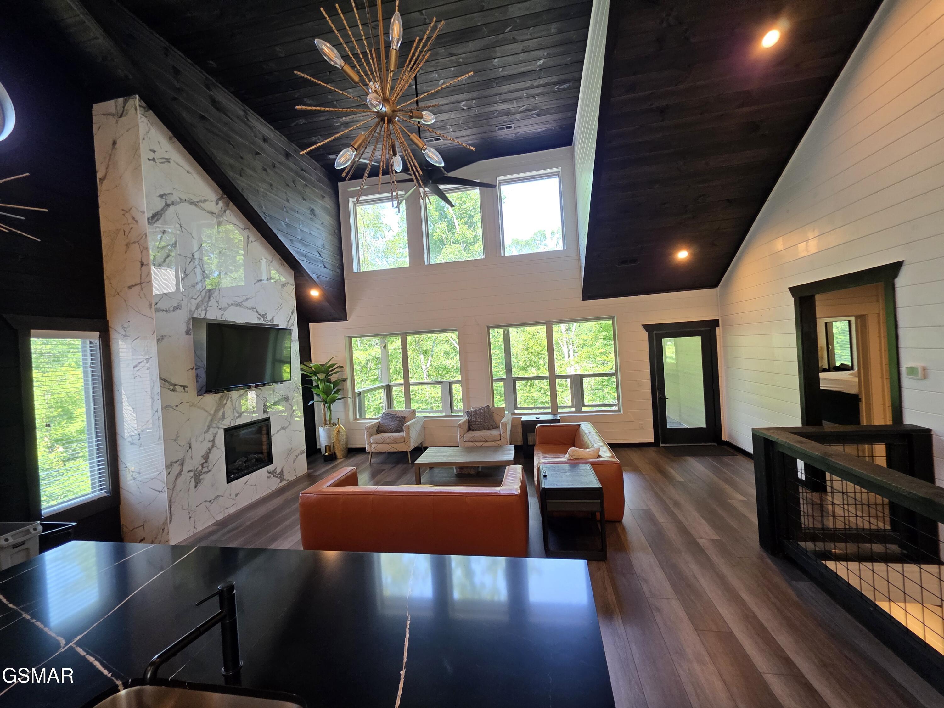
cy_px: 354
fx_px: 355
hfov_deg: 106.2
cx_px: 472
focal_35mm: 13
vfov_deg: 89.9
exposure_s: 1/120
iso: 250
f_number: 1.9
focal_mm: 2.2
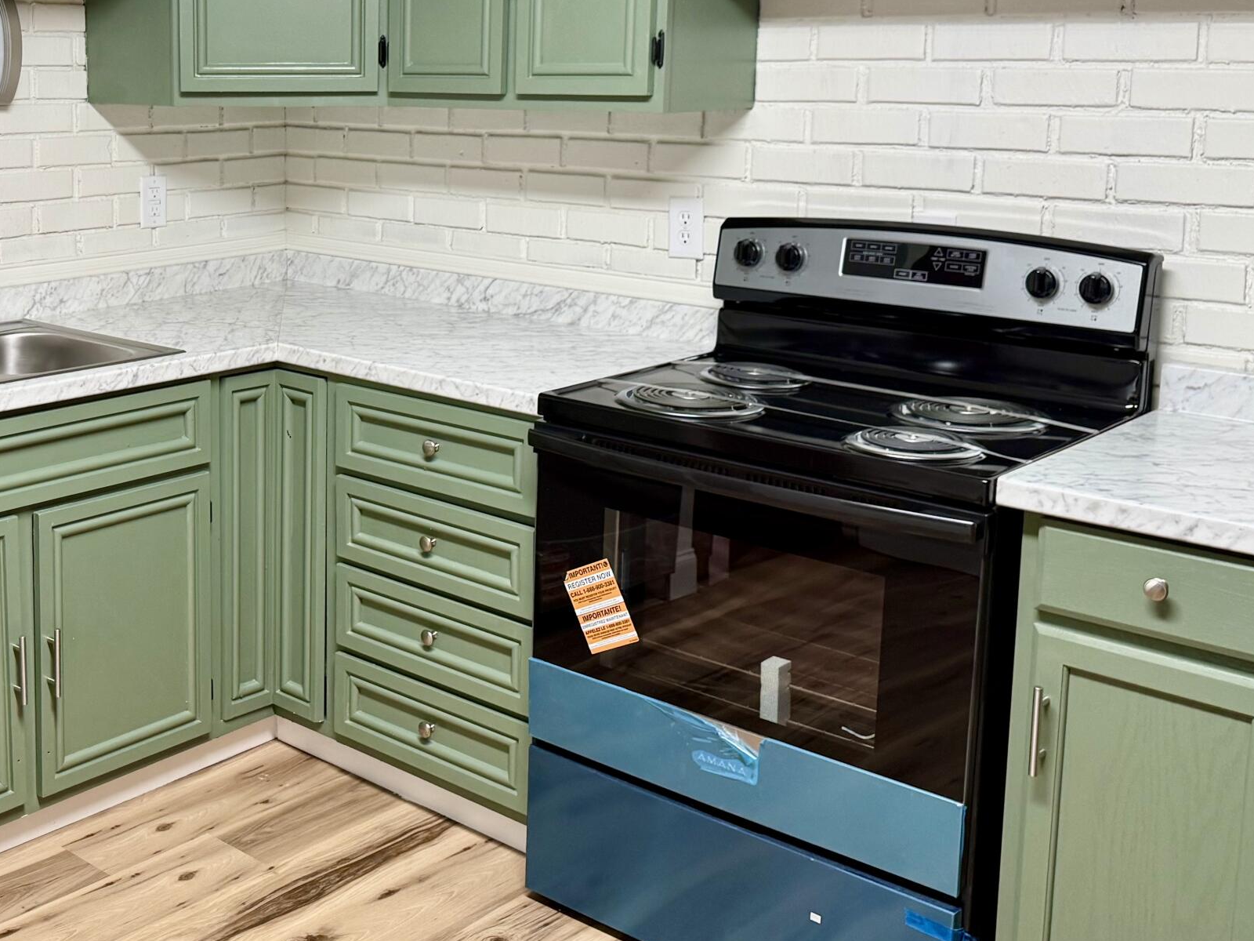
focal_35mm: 45
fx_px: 1630
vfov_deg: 31.8
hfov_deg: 40.6
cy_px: 289
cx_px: 283
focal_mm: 6.76
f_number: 1.78
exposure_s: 1/60
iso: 160
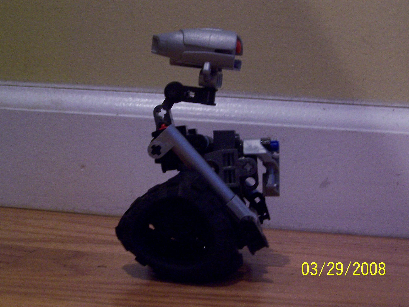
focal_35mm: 56
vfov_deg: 26.1
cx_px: 204
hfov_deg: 34.3
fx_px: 662
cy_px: 154
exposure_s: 1/8
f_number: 3.2
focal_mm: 9.3
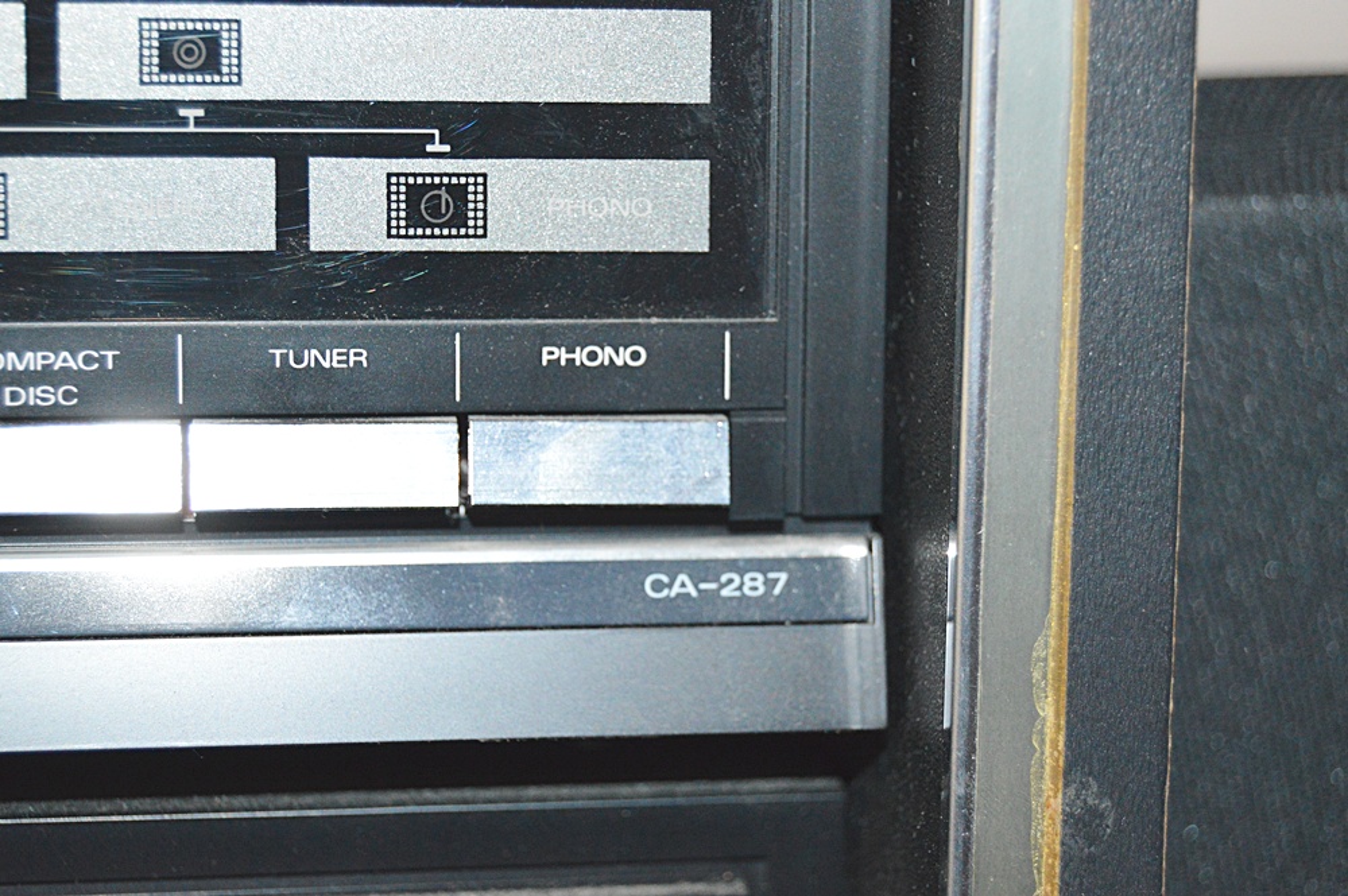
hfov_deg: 24.6
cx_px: 674
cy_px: 448
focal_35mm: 82
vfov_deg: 16.5
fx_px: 3087
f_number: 5.6
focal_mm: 55
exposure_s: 1/60
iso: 2200
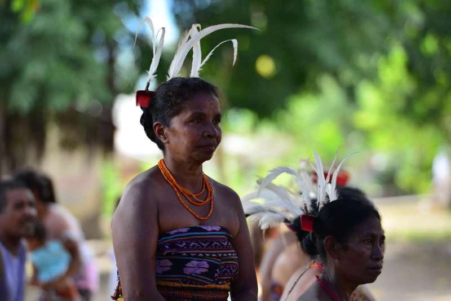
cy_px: 150
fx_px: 2506
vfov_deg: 6.9
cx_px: 226
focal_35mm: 200
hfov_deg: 10.3
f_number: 4
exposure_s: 1/200
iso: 250
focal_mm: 200
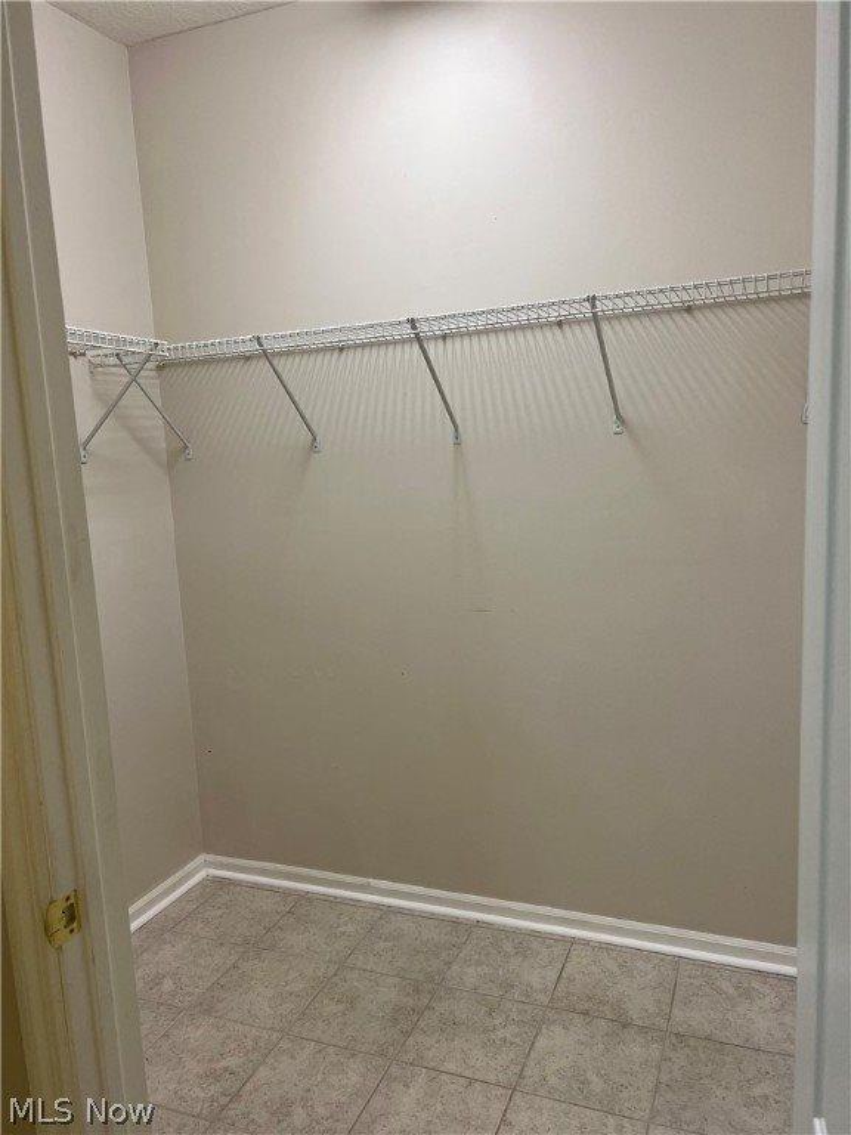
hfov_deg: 53.1
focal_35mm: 26
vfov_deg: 67.3
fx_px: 852
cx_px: 426
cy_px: 568
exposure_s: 1/90
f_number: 1.5
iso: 100
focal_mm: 5.7
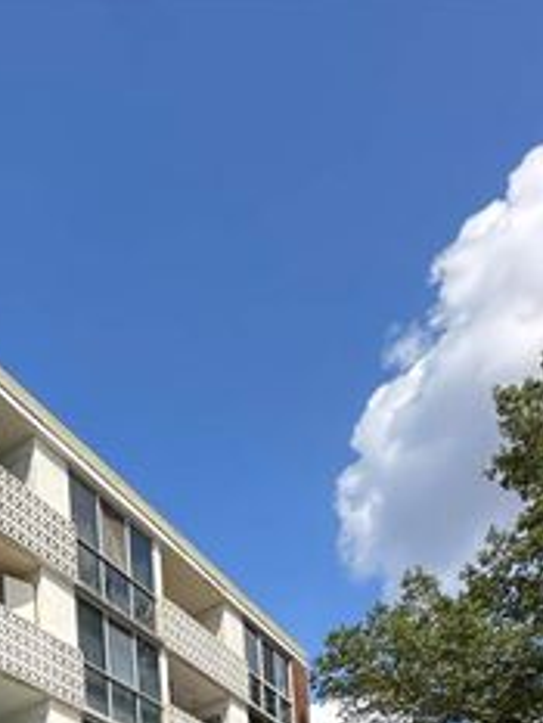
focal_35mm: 40
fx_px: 836
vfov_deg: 30.9
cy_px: 1026
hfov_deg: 30.3
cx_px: -118
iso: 40
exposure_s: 1/824
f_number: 2.2
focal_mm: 2.22
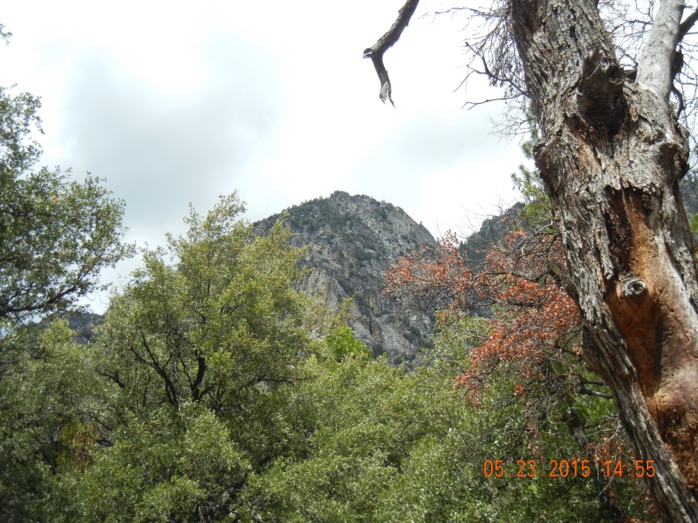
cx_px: 349
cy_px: 262
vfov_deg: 32.2
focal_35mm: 45
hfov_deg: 42.1
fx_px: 907
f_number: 7.6
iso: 160
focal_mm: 8.1
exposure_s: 1/270
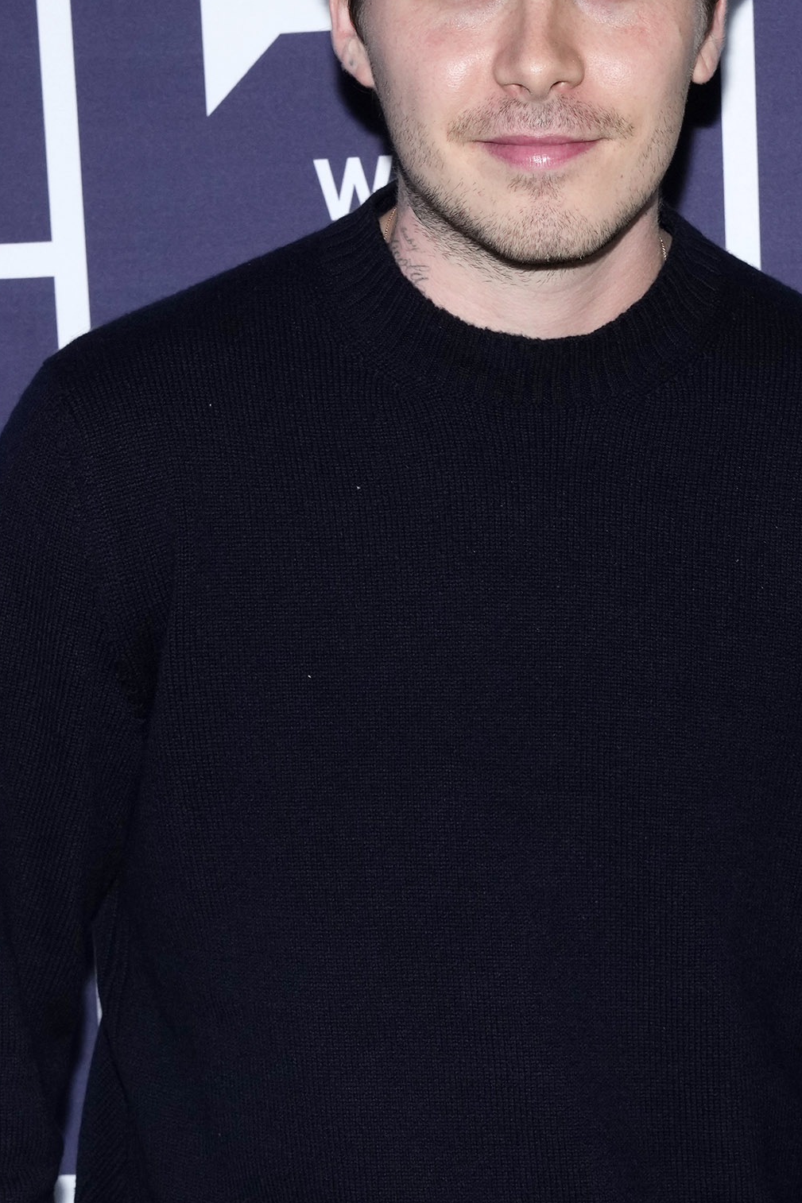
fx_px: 3576
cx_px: 453
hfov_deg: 12.8
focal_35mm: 107
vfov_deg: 19.1
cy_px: 778
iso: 800
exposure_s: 1/250
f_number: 7.1
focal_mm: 54
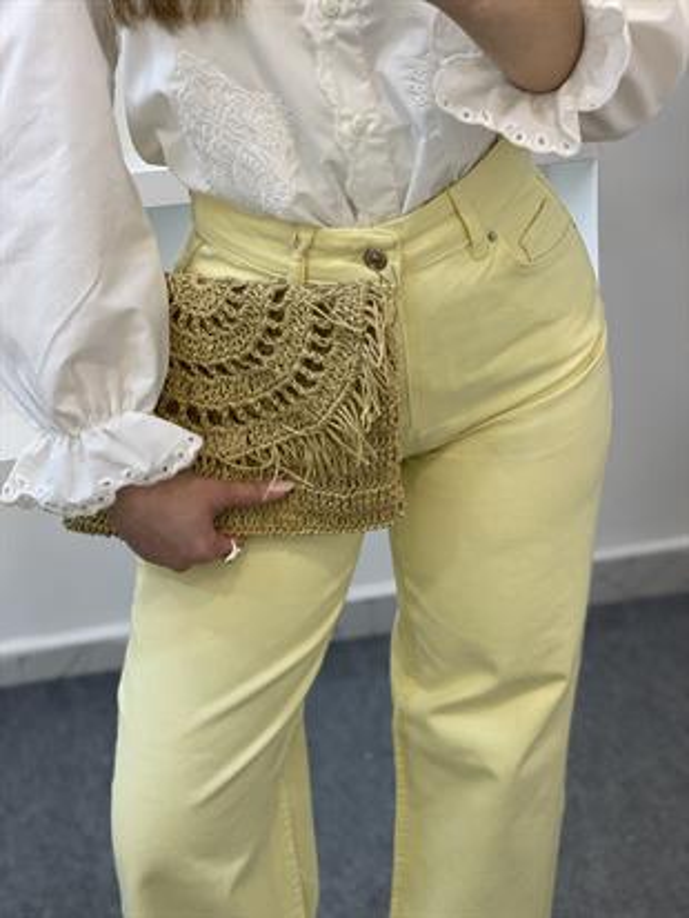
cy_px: 459
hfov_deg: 28.0
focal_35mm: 52
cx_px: 344
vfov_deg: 36.8
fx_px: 1379
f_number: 2
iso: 80
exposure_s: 1/100
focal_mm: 6
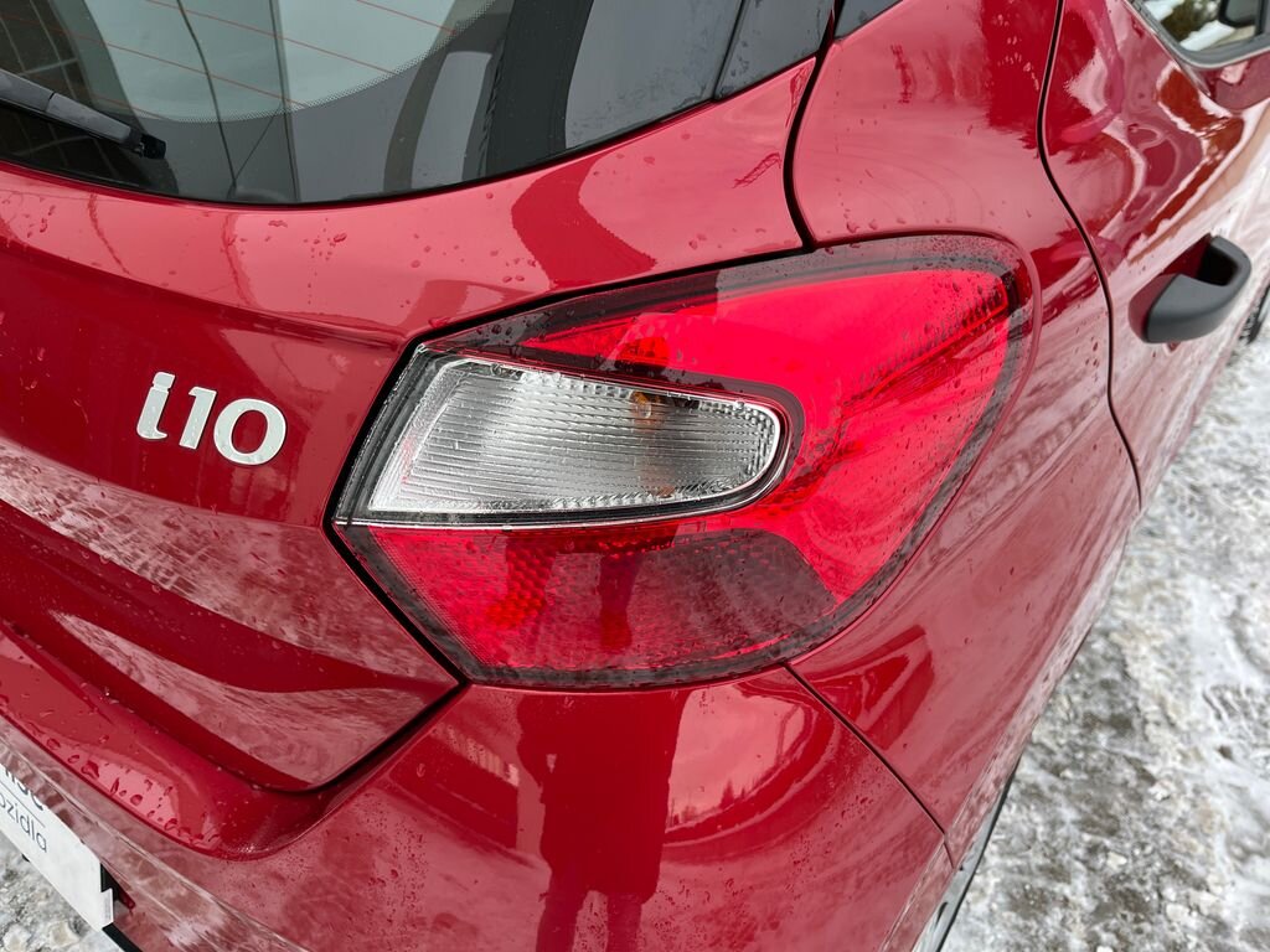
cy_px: 476
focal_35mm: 26
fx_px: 954
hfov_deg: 67.3
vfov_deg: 53.1
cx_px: 635
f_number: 1.6
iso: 40
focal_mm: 5.1
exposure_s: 1/205
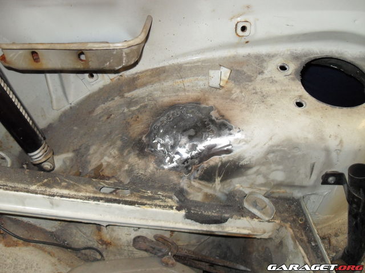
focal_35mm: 35
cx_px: 182
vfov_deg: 40.7
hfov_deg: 52.6
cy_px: 136
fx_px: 369
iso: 200
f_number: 2.8
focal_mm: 6.2
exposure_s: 1/45
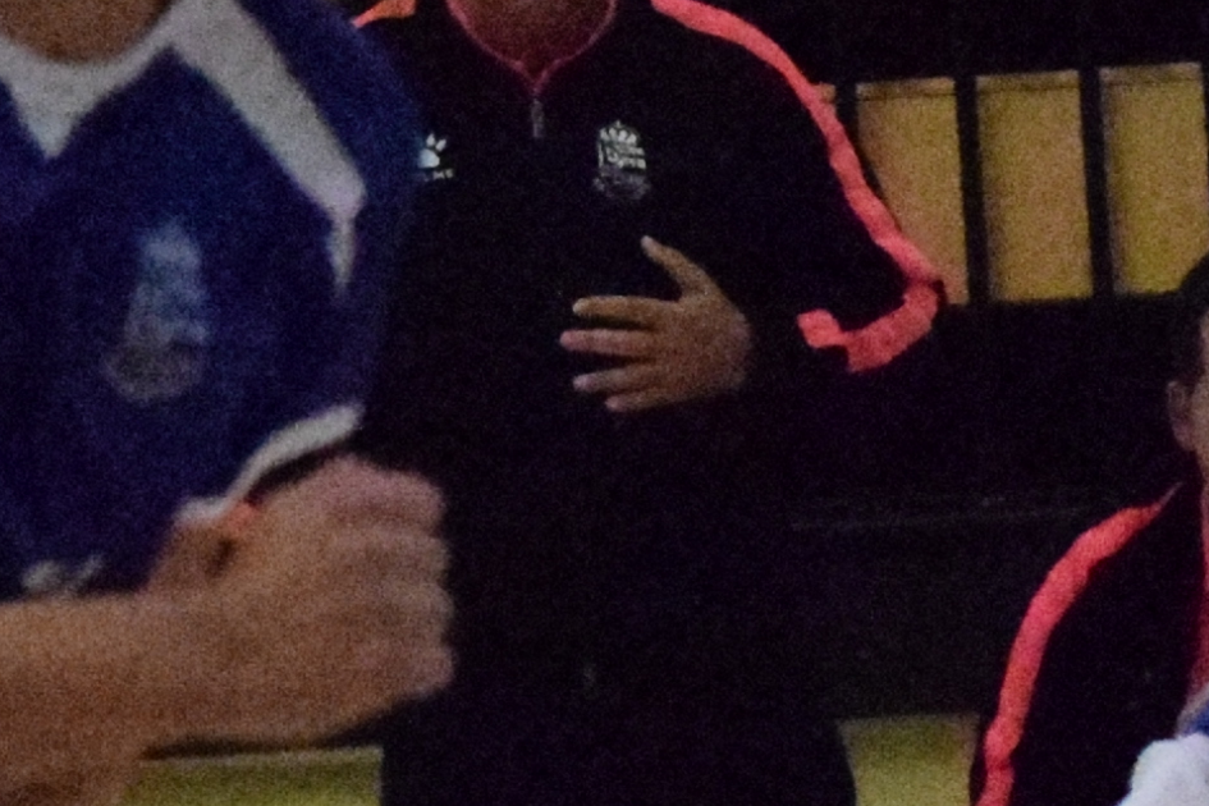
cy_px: 592
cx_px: 6
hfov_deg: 2.5
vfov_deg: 1.7
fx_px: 27503
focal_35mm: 819
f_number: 7.1
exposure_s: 1/1600
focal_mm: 86
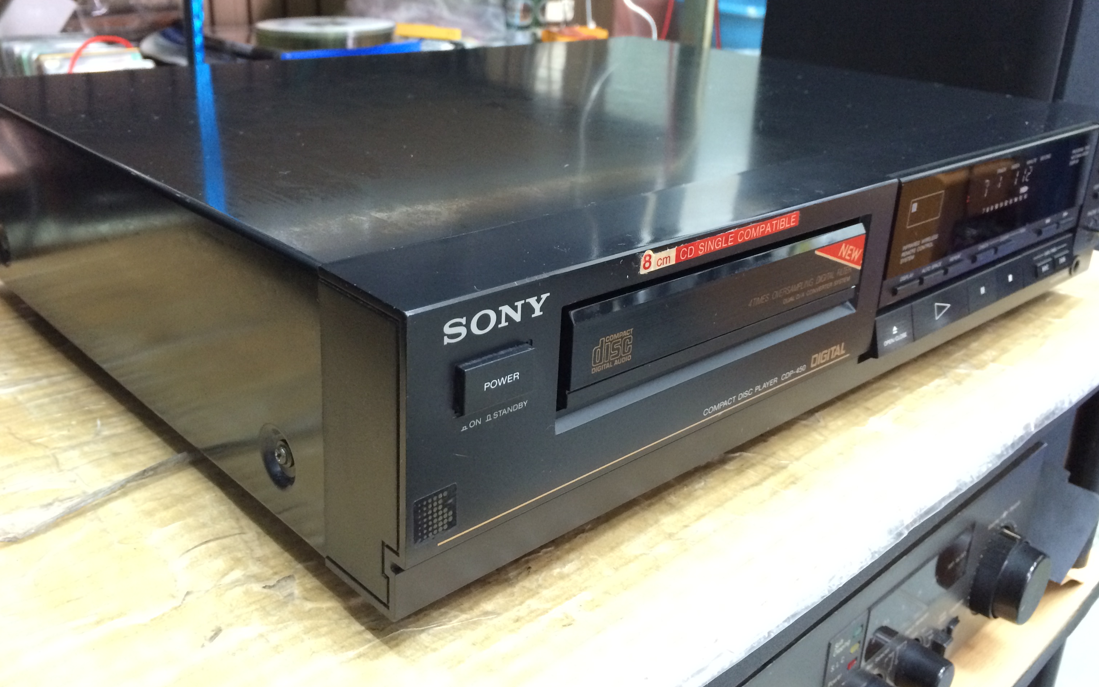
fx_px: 988
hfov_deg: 58.1
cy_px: 260
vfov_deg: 38.1
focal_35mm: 33
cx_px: 551
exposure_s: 1/20
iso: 320
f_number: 2.2
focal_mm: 4.15
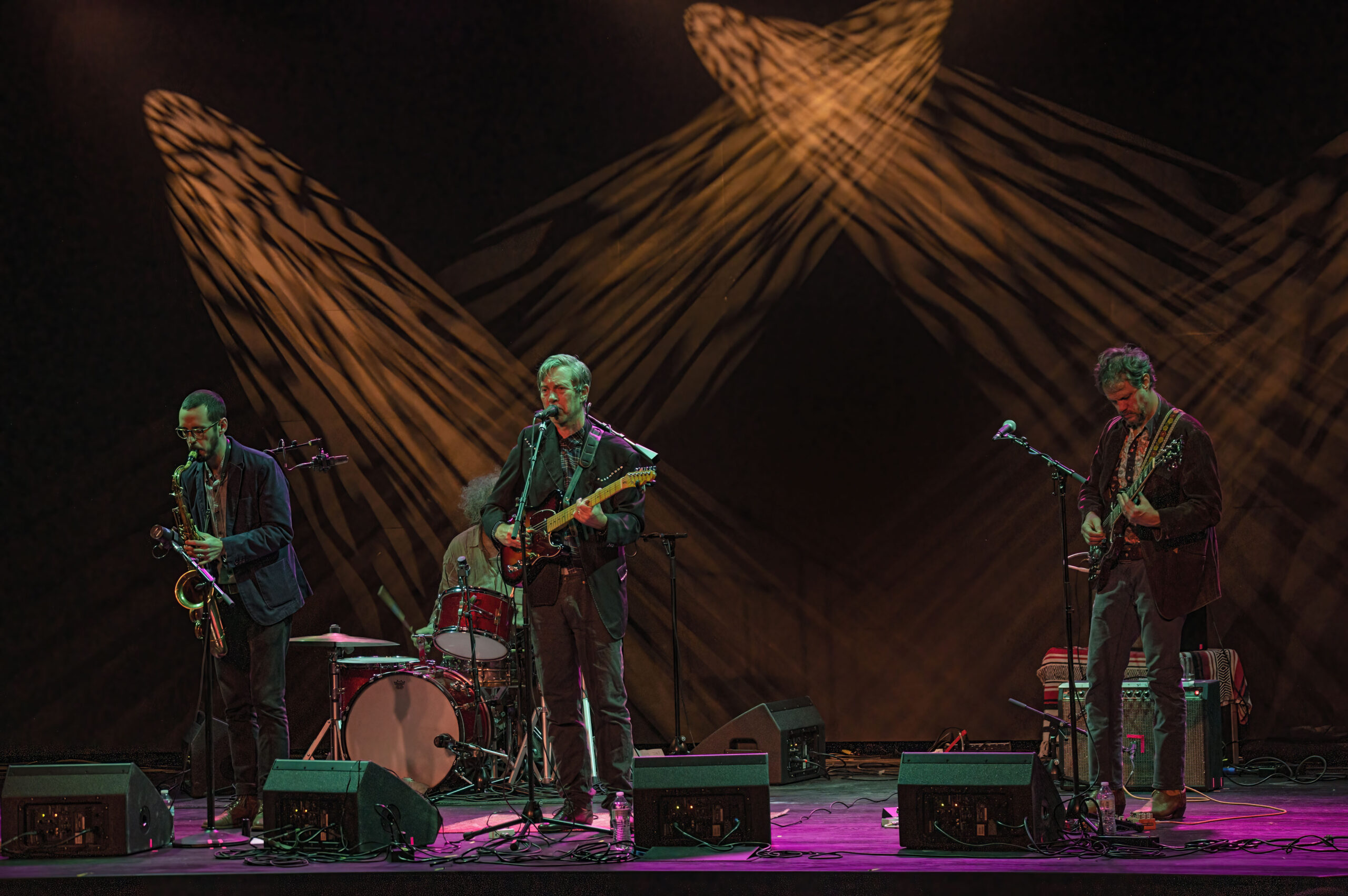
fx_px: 5613
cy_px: 448
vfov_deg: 9.1
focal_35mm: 150
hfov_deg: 13.7
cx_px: 674
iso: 2500
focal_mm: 150
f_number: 5
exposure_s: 1/80
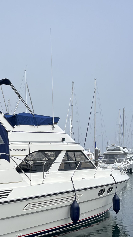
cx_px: -11
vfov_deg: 42.1
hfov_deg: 23.5
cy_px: 166
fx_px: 301
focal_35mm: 48
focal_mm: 5.1
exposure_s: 1/6494
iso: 50
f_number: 1.6
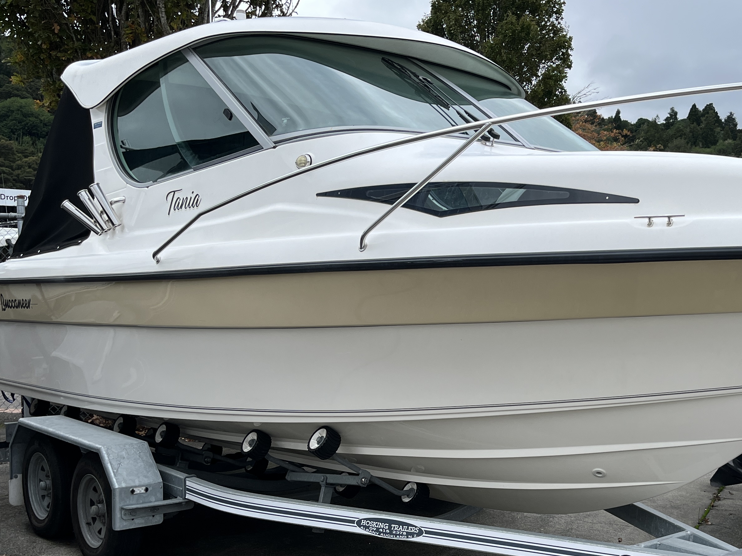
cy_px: 371
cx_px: 549
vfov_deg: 32.6
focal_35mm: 44
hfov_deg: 41.8
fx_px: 943
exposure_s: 1/2101
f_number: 1.6
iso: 50
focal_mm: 5.1
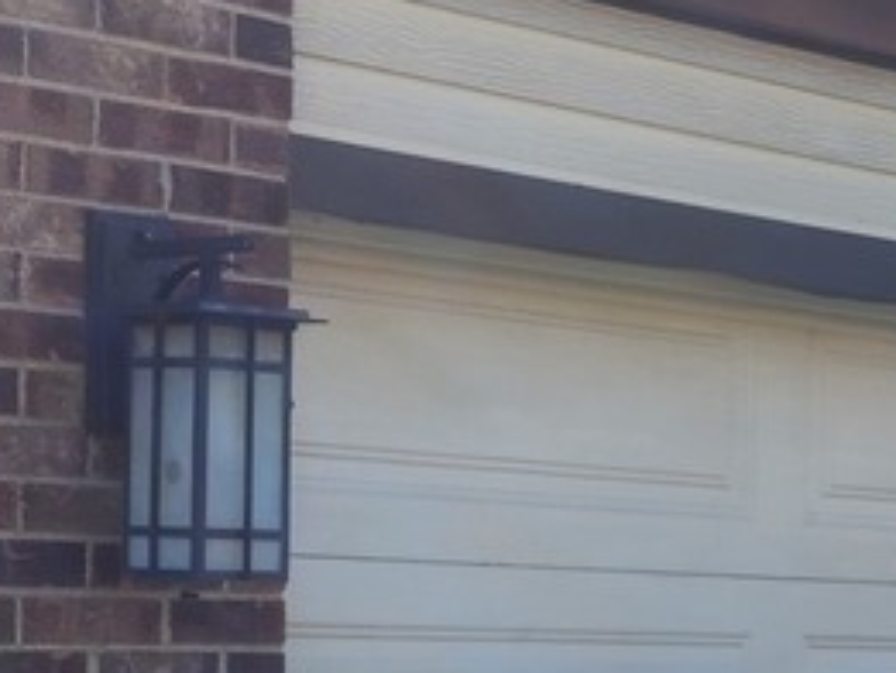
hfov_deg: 15.2
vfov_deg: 11.6
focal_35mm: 127
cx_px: 941
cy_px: 663
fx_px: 3289
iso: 12
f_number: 1.8
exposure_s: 1/348
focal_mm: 6.4
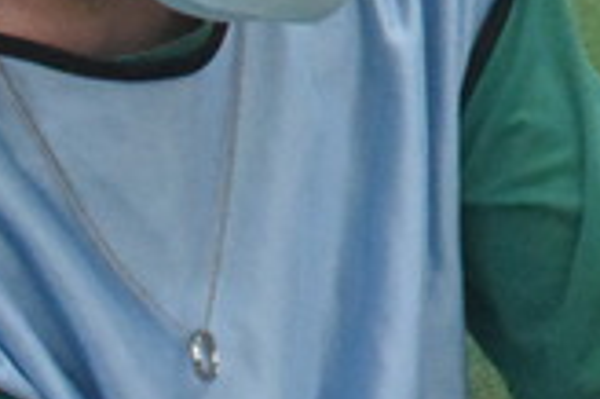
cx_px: 1774
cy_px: -209
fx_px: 3646
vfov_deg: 6.2
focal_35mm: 219
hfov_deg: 8.1
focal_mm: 24
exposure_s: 1/640
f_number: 13
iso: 6400
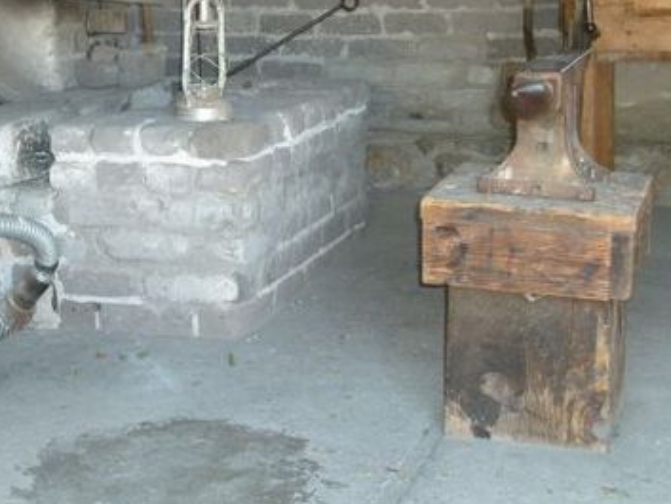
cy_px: 131
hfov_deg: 29.5
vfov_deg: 22.4
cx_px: 208
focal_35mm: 65
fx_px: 1260
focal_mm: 7.2
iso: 160
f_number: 3
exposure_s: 1/45
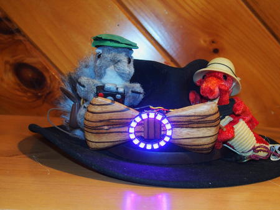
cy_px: 105
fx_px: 405
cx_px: 140
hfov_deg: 38.2
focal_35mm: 50
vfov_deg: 29.1
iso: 400
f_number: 2.8
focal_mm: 10.8
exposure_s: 1/50
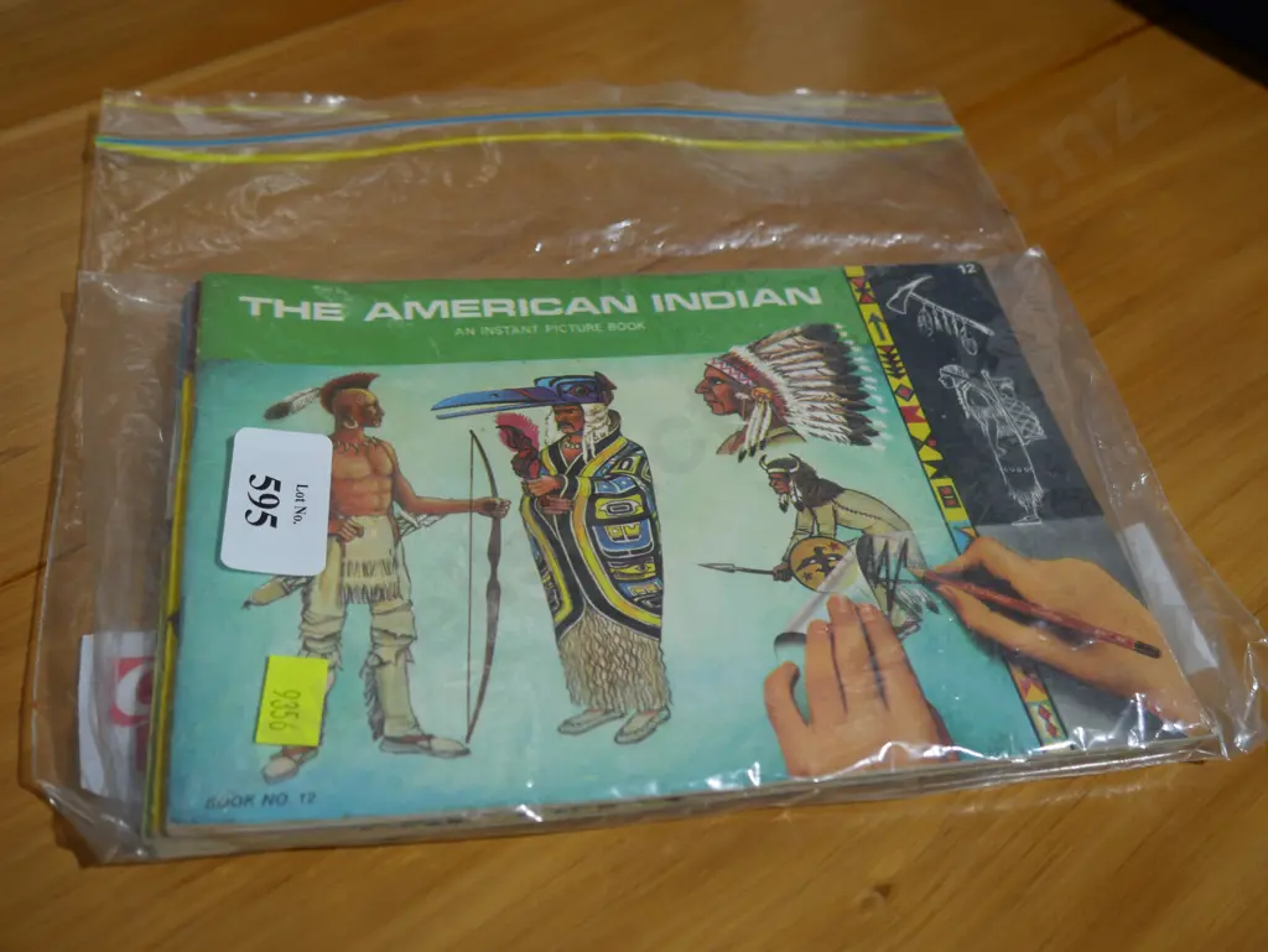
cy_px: 476
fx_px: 1393
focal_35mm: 38
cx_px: 634
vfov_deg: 37.8
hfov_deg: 49.0
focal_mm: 19
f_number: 4.1
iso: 200
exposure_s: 1/60
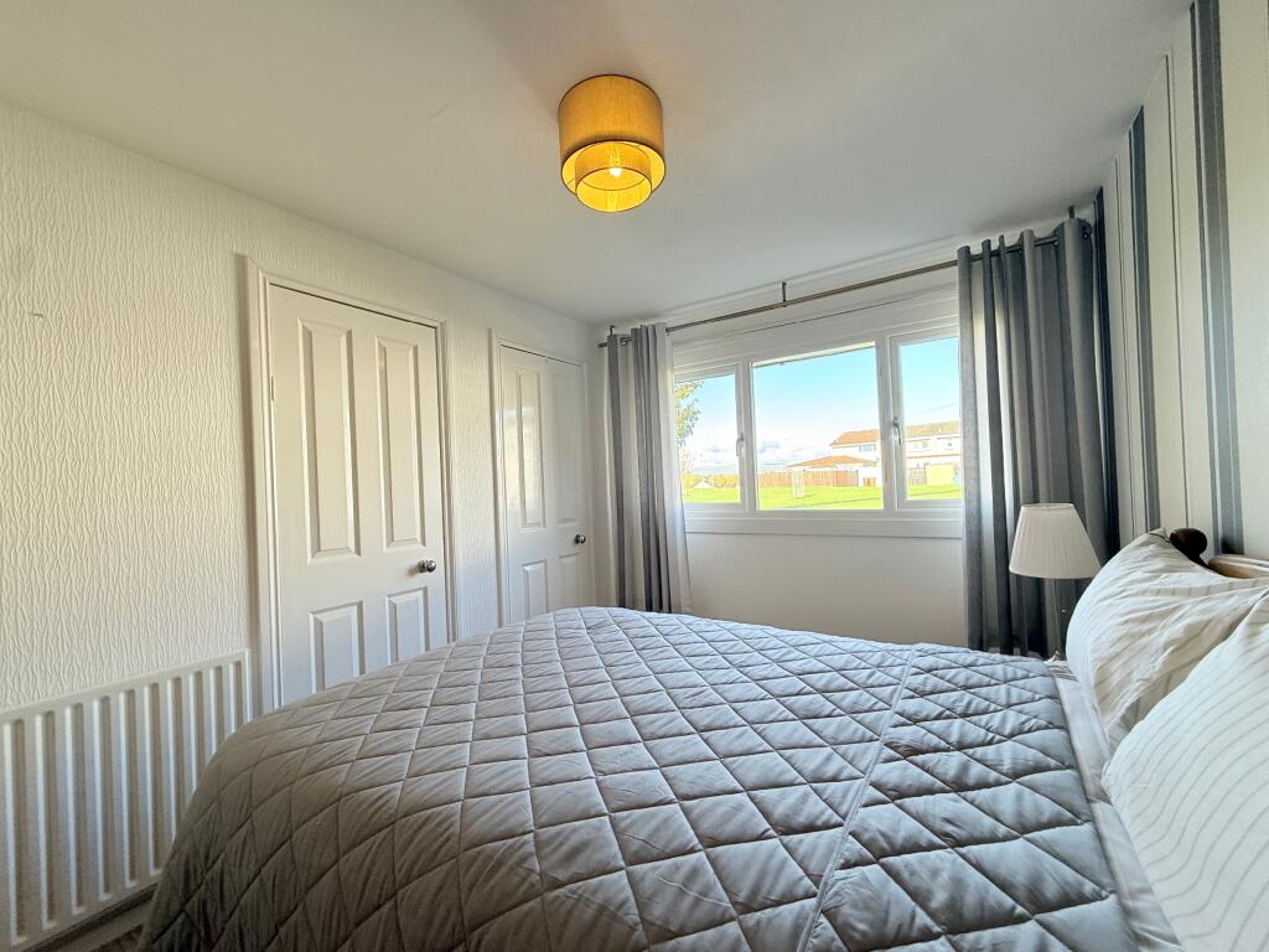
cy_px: 476
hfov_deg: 102.1
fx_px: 513
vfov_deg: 85.7
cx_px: 634
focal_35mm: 14
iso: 50
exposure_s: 1/99
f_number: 2.2
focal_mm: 2.22
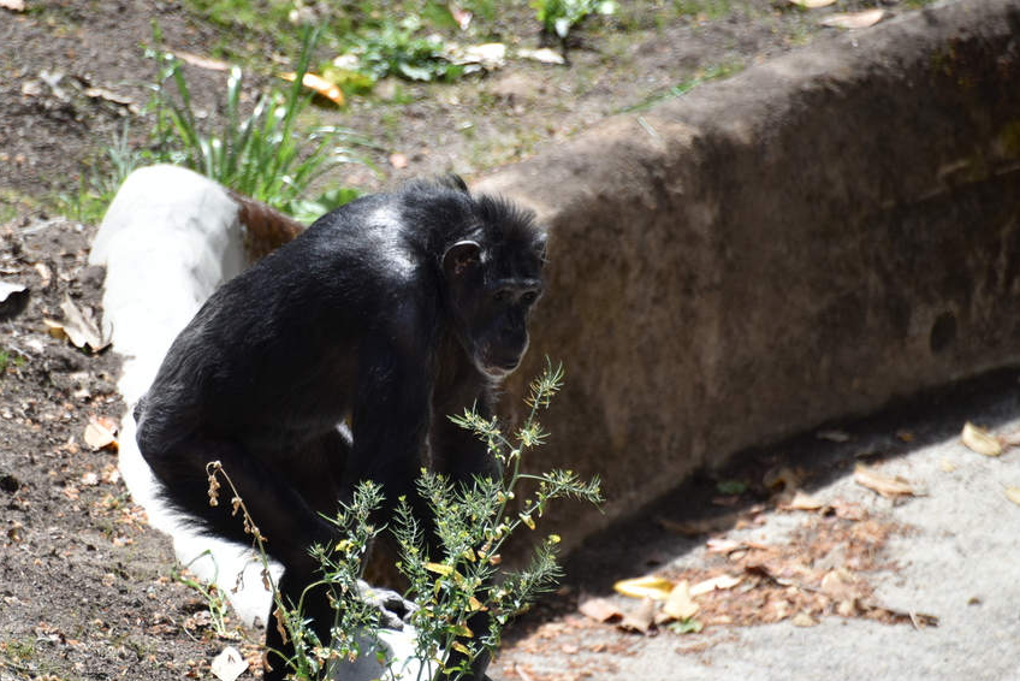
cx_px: 358
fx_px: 12839
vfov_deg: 3.0
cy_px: 379
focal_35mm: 453
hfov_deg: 4.5
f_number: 5.6
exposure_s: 1/640
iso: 280
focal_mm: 300
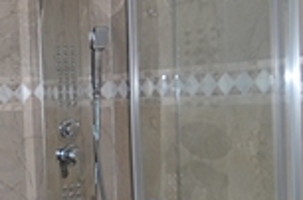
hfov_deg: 26.7
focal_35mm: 71
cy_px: 125
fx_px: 596
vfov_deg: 19.0
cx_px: -11
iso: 125
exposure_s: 1/60
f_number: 4.5
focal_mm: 10
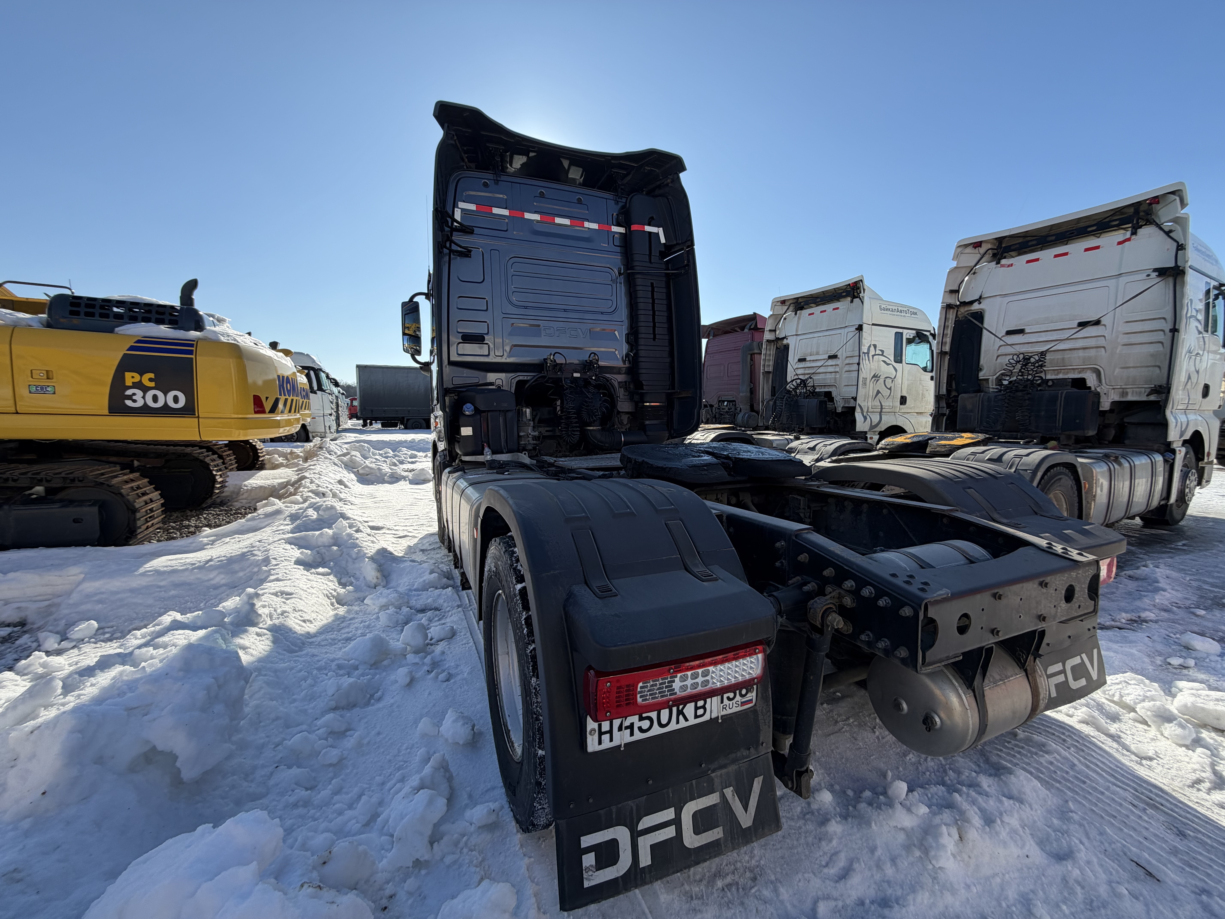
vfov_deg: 85.7
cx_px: 612
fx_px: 495
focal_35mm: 14
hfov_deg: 102.1
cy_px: 460
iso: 20
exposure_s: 1/789
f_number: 2.2
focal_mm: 2.22
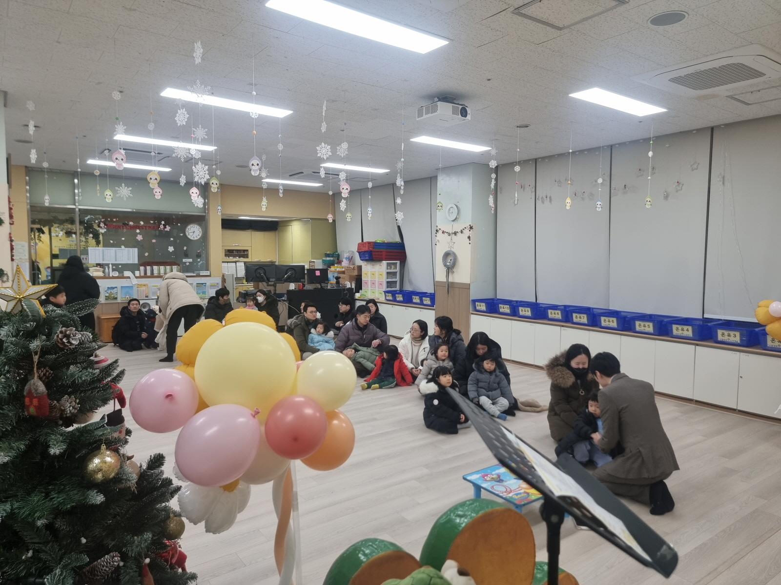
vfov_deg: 56.8
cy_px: 292
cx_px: 390
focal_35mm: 24
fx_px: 541
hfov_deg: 71.6
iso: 160
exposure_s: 1/120
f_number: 1.8
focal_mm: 6.7
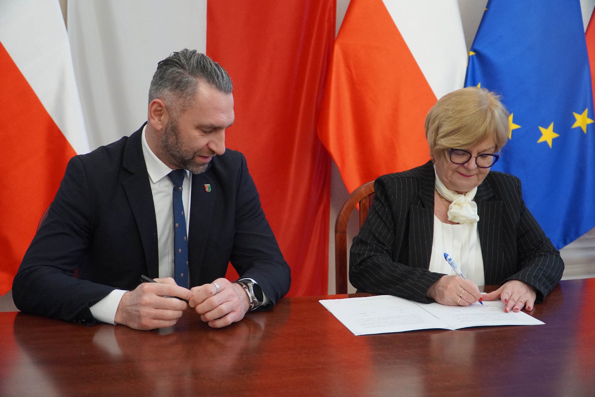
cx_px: 298
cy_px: 198
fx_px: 768
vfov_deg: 28.9
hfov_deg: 42.3
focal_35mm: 46
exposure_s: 1/160
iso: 2000
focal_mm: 31
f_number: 4
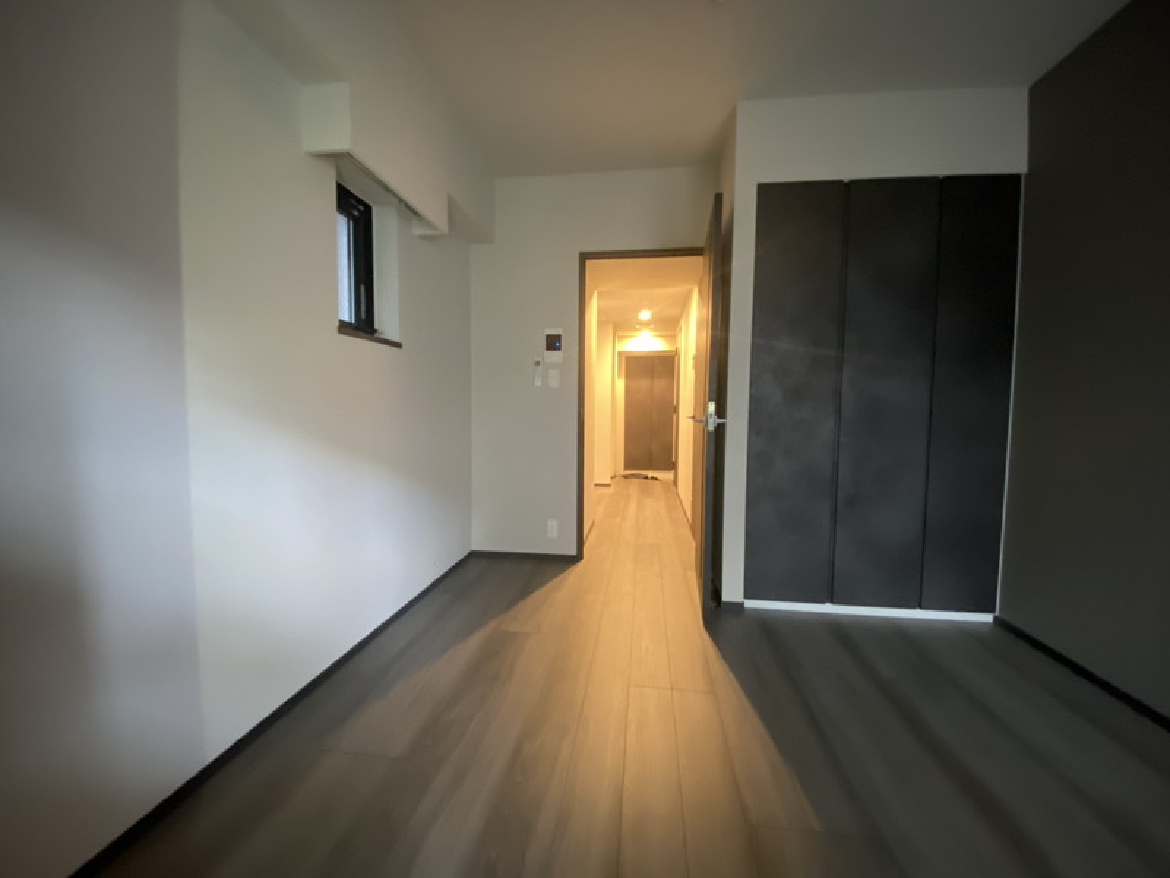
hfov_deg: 106.2
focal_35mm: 13
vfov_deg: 89.9
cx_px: 585
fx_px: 439
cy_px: 439
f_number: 2.4
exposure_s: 1/17
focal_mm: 1.54
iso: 1600
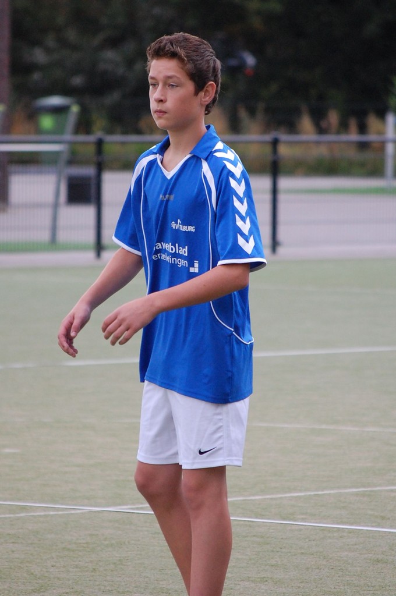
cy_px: 298
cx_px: 198
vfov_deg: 8.6
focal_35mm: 240
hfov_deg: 5.7
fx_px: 3970
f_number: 5.3
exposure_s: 1/320
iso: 800
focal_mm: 160
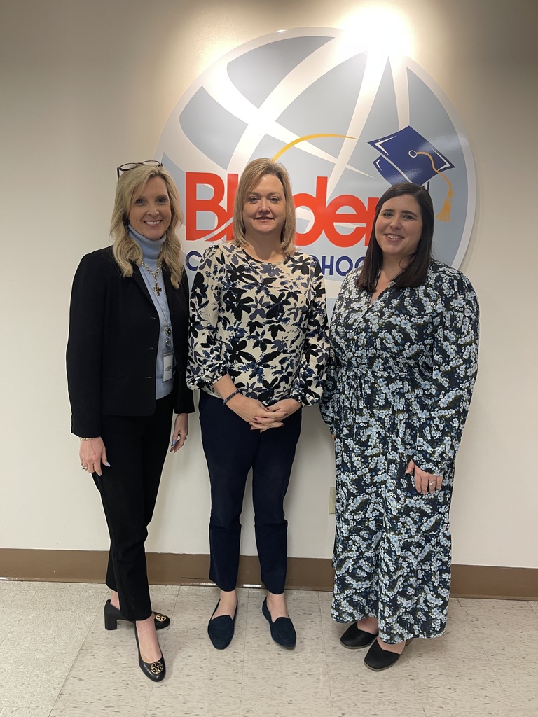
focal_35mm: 25
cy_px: 358
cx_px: 269
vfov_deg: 69.4
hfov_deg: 54.9
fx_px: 518
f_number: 1.6
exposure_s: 1/60
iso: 80
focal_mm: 5.1
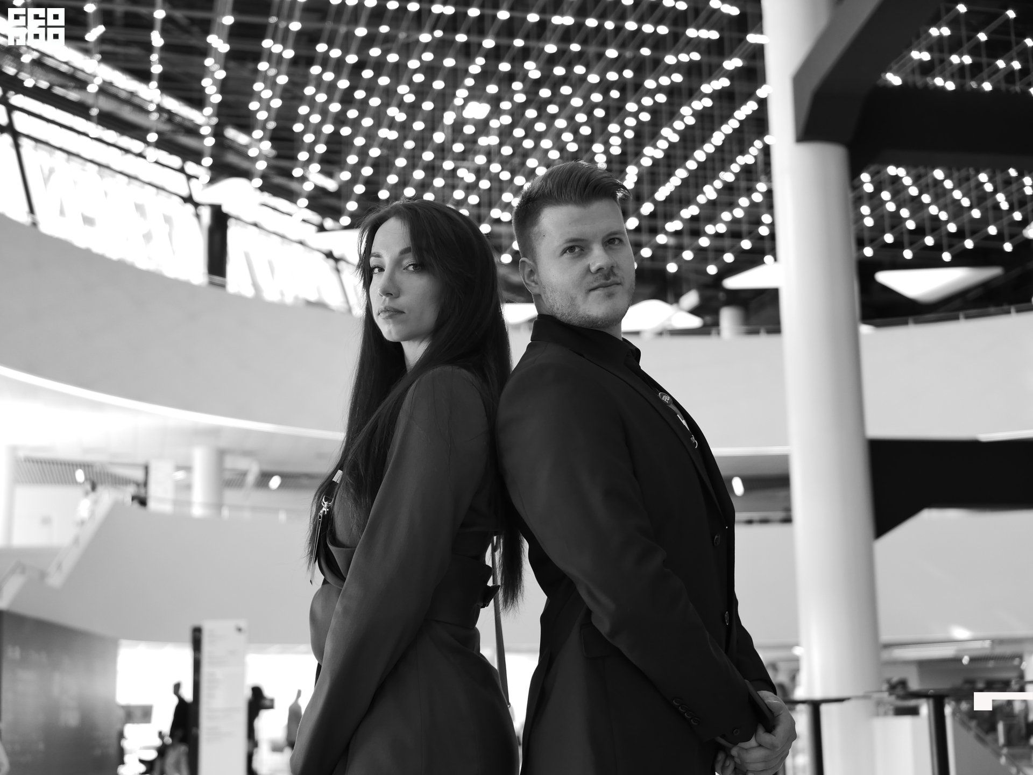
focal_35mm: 50
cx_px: 516
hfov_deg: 38.2
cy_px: 388
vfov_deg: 29.1
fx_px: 1492
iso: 200
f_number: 1.7
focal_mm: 25
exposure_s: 1/200
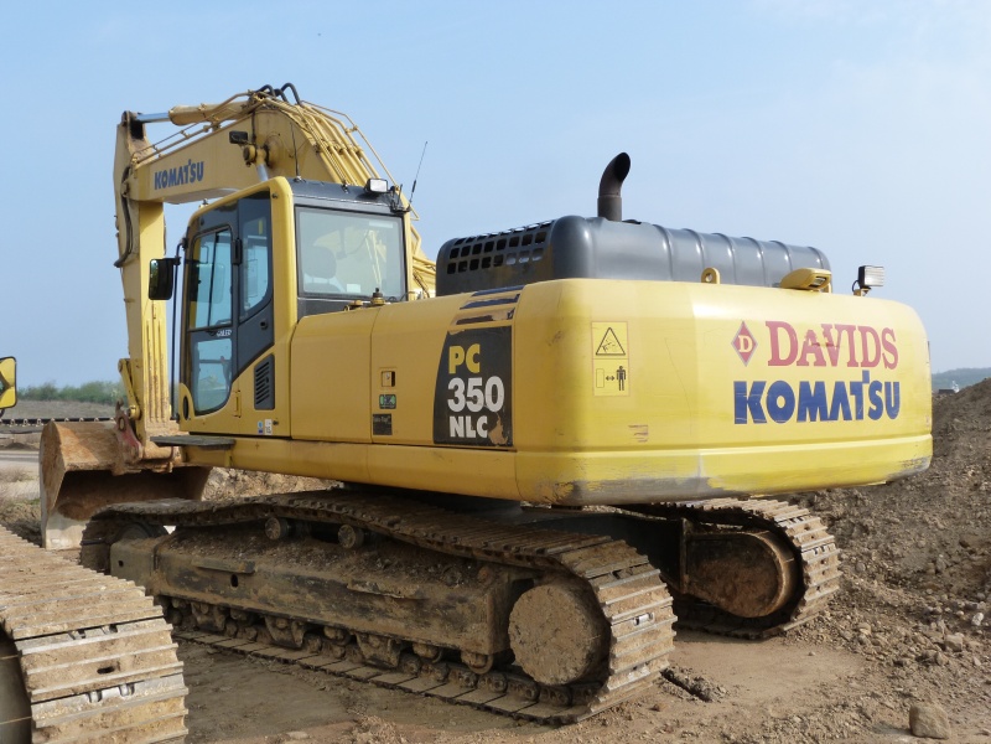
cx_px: 496
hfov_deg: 51.4
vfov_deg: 39.7
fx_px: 1031
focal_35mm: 36
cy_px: 372
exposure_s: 1/250
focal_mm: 6.5
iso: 125
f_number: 5.6
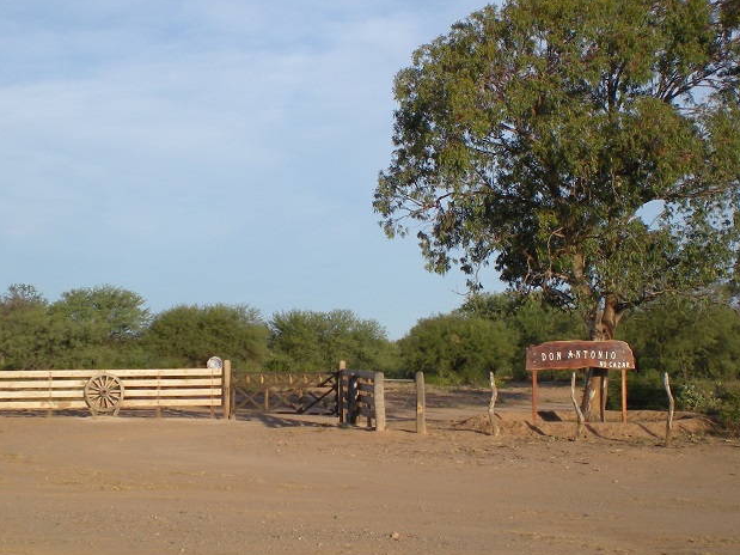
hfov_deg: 30.3
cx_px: 343
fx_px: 1368
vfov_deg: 22.9
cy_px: 255
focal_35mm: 64
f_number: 4.9
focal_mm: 7.4
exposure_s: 1/310
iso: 64
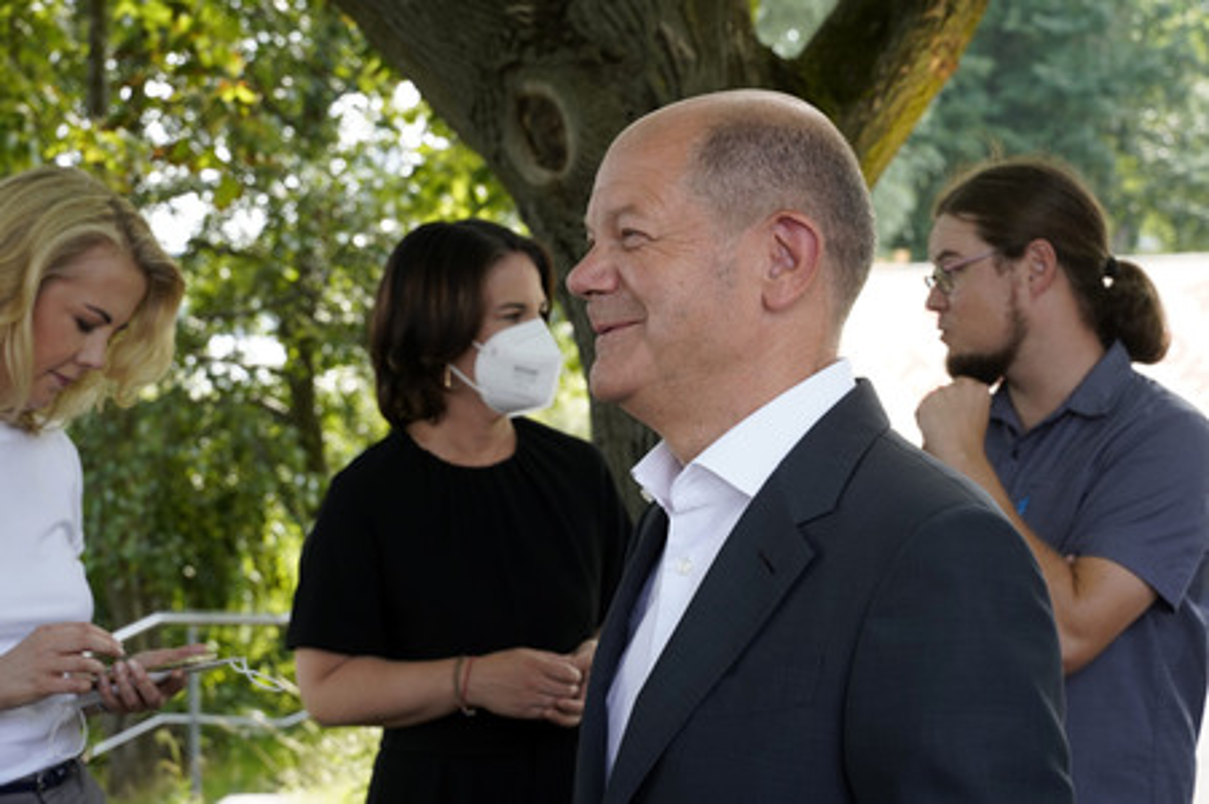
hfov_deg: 27.0
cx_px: 604
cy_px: 402
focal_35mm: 75
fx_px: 2517
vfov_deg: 18.2
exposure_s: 1/125
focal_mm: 75
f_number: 9
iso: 640
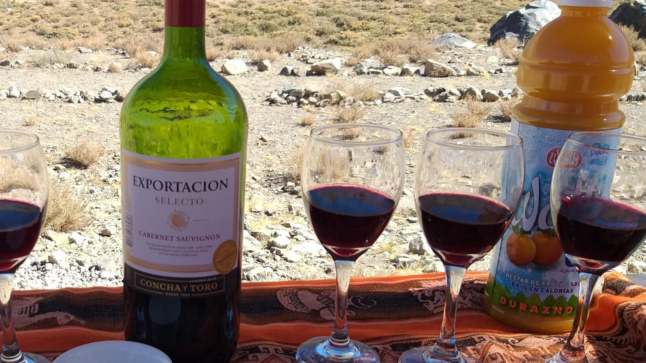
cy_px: 273
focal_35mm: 45
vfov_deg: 26.2
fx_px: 771
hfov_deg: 44.2
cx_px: 175
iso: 40
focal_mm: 3.93
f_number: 1.7
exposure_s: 1/714
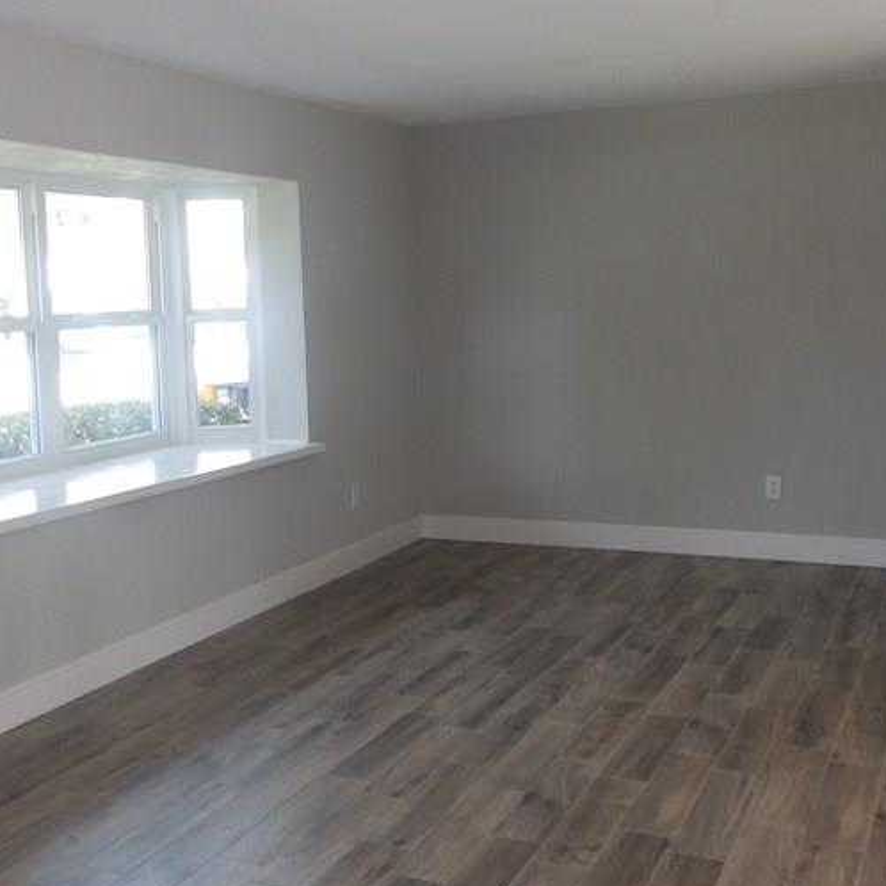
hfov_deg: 41.7
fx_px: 1158
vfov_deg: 41.8
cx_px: 368
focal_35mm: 40
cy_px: 397
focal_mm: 4
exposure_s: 1/30
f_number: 3.4
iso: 125
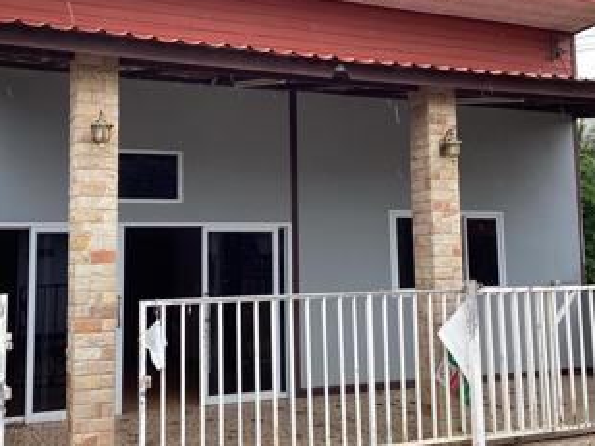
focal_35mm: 47
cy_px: 170
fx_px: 808
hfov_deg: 40.4
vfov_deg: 30.8
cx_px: 264
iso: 25
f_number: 2.4
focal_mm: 3.3
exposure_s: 1/381
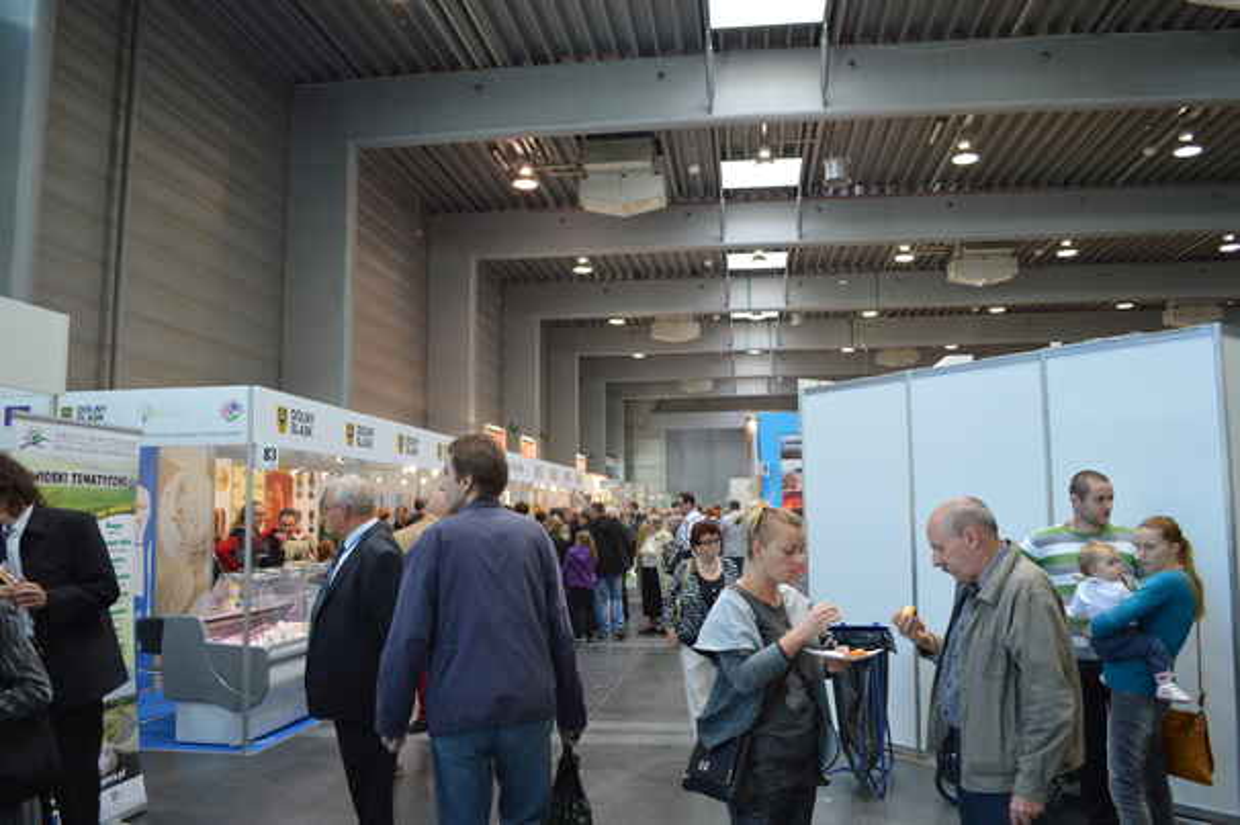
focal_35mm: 27
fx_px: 929
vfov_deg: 47.9
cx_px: 620
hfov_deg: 67.4
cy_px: 412
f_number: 4
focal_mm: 18
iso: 400
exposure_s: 1/60
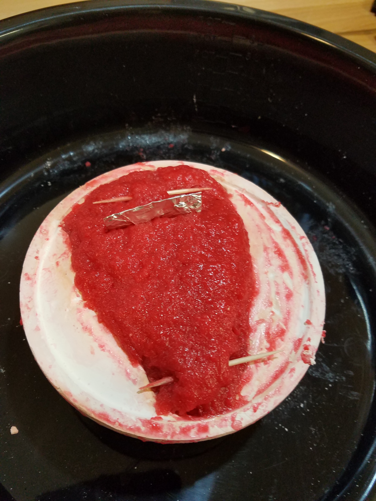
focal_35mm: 26
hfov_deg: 53.1
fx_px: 377
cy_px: 250
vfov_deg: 67.3
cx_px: 188
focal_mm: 4.2
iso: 125
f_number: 1.7
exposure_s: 1/30
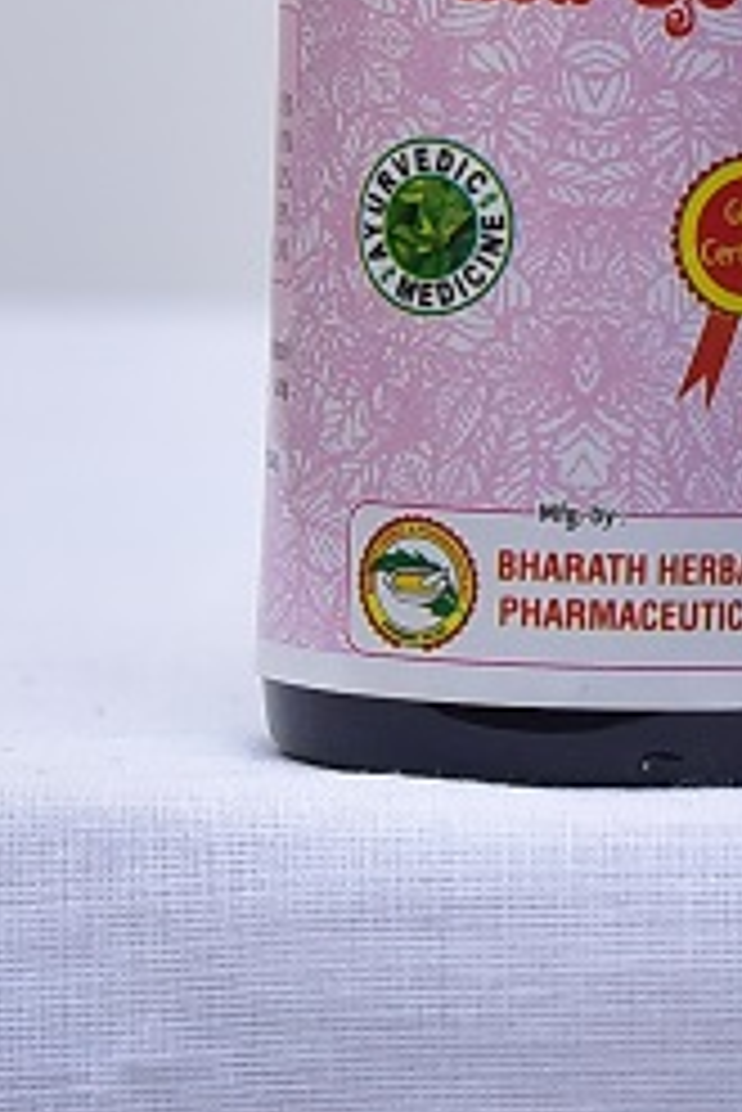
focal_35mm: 117
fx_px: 3612
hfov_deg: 11.7
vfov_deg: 17.3
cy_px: 185
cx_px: 598
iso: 1250
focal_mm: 55
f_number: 4.5
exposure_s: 1/160
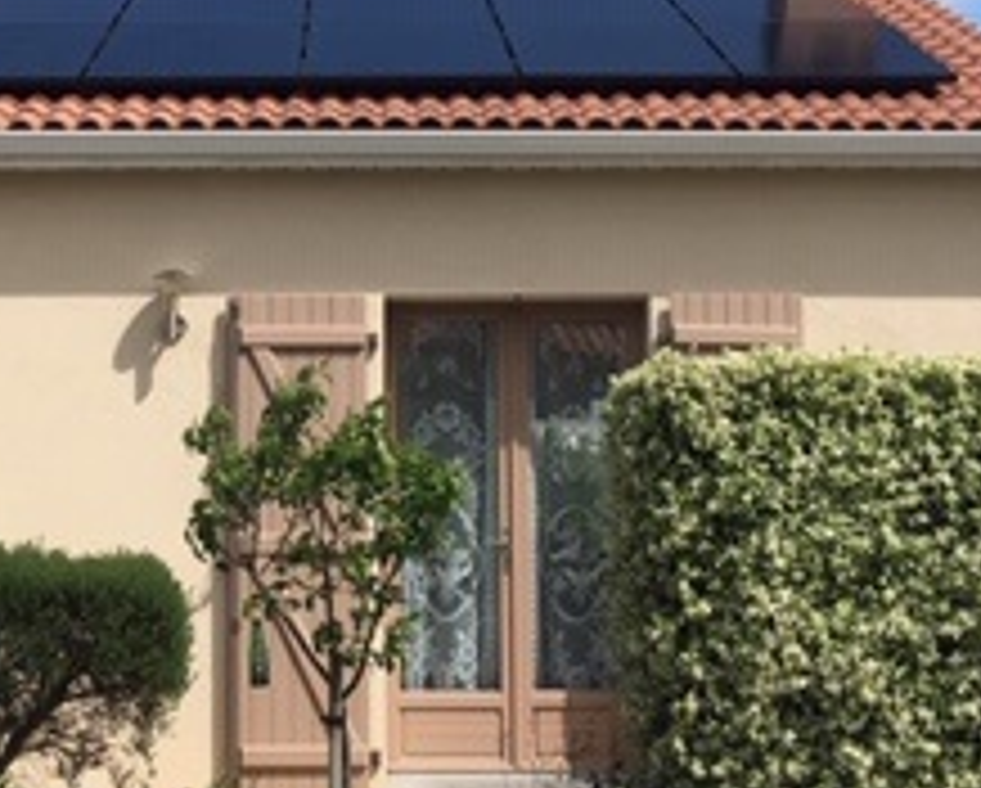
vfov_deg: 18.4
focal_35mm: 83
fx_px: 2413
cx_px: 360
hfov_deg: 22.9
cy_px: 207
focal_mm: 4.15
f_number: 2.2
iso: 25
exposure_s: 1/2137
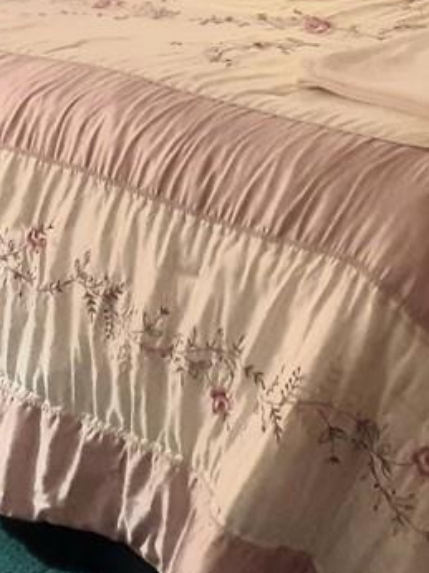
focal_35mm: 80
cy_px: 2
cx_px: 250
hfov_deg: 18.4
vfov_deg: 23.4
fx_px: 1324
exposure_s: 1/30
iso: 200
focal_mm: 2.91
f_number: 1.9
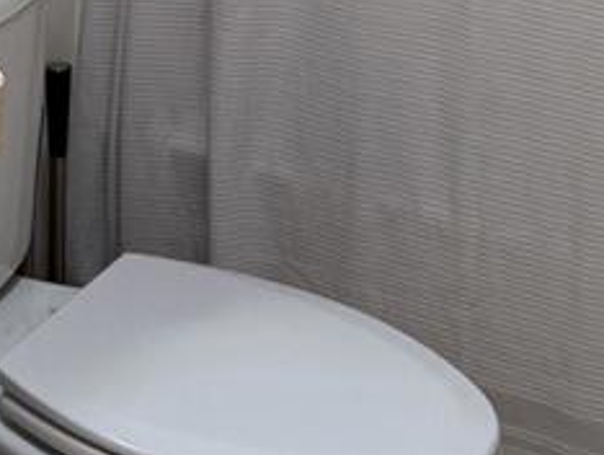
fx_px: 1834
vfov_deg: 12.1
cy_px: -525
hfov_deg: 18.2
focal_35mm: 105
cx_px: -10
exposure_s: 1/121
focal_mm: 6.76
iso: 125
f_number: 1.78
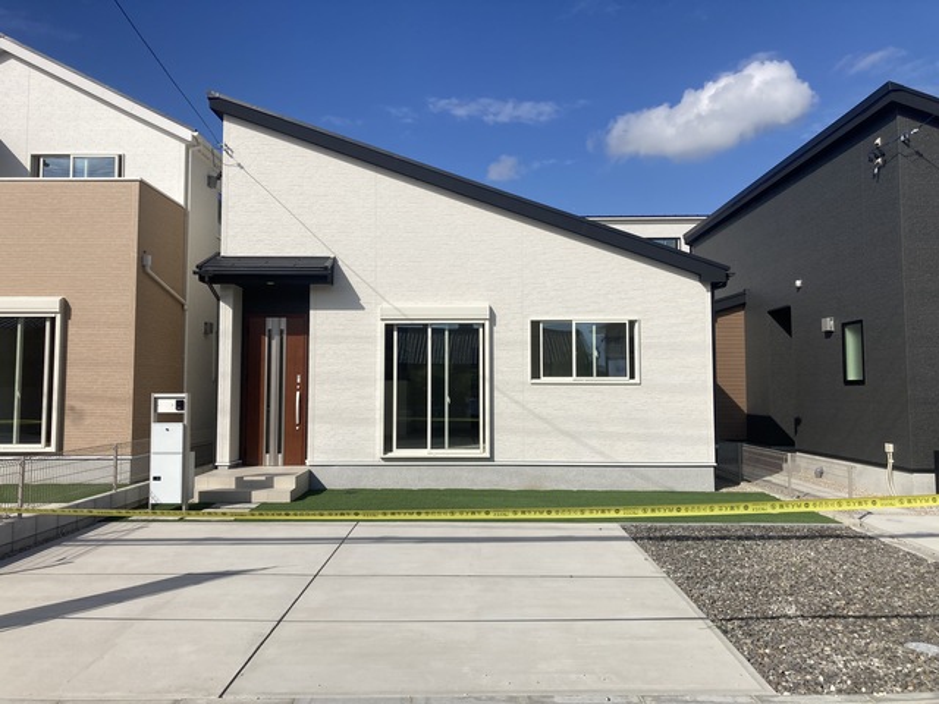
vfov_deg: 49.7
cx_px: 470
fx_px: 760
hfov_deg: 63.4
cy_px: 352
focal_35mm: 28
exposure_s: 1/4808
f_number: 1.8
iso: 25
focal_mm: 3.99
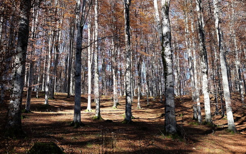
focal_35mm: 36
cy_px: 75
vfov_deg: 35.3
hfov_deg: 54.0
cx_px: 123
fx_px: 241
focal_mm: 23
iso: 200
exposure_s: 1/500
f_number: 2.5
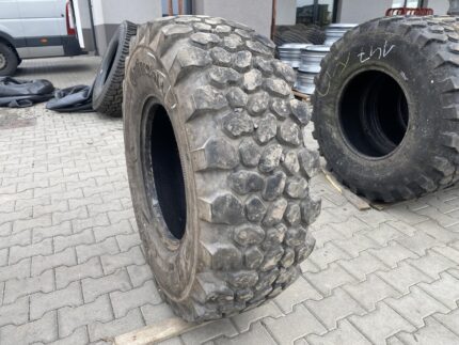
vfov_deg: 53.1
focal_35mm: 26
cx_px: 230
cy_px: 172
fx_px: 345
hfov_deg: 67.3
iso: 32
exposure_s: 1/187
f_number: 1.8
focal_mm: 4.25
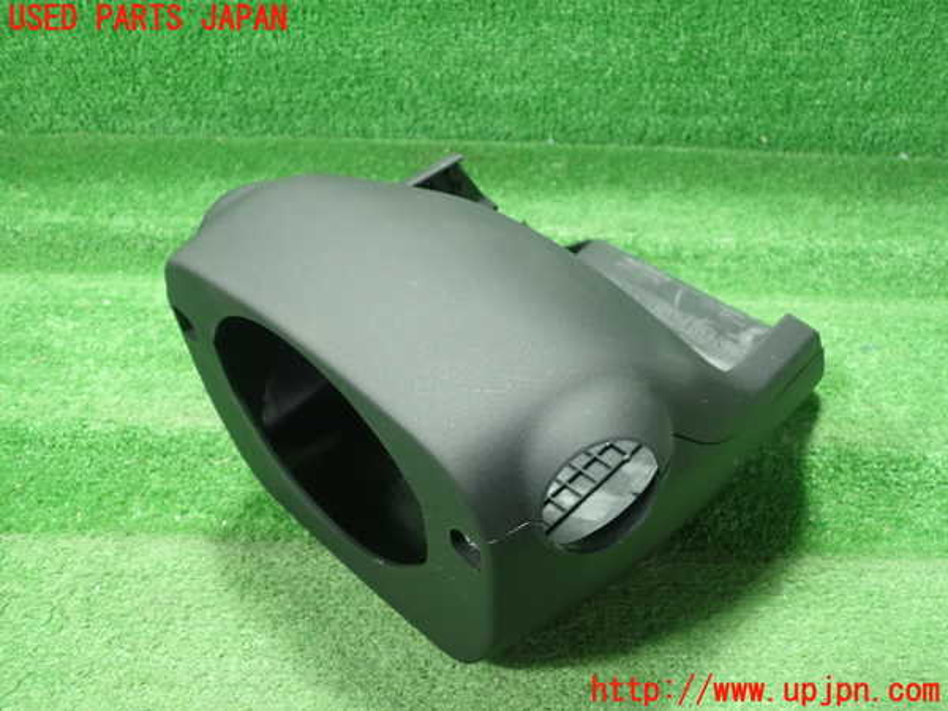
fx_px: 822
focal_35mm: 30
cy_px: 356
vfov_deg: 46.8
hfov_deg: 60.0
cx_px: 474
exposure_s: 1/80
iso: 800
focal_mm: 5.5
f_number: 2.3
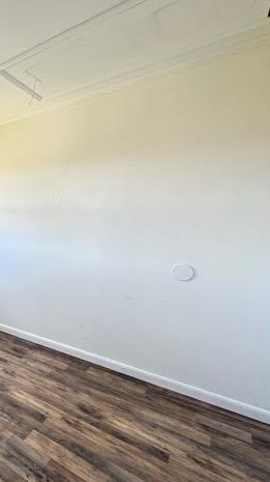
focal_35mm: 21
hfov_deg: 40.0
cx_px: -46
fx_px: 268
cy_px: 242
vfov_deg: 83.9
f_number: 2.2
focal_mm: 2.22
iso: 250
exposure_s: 1/99
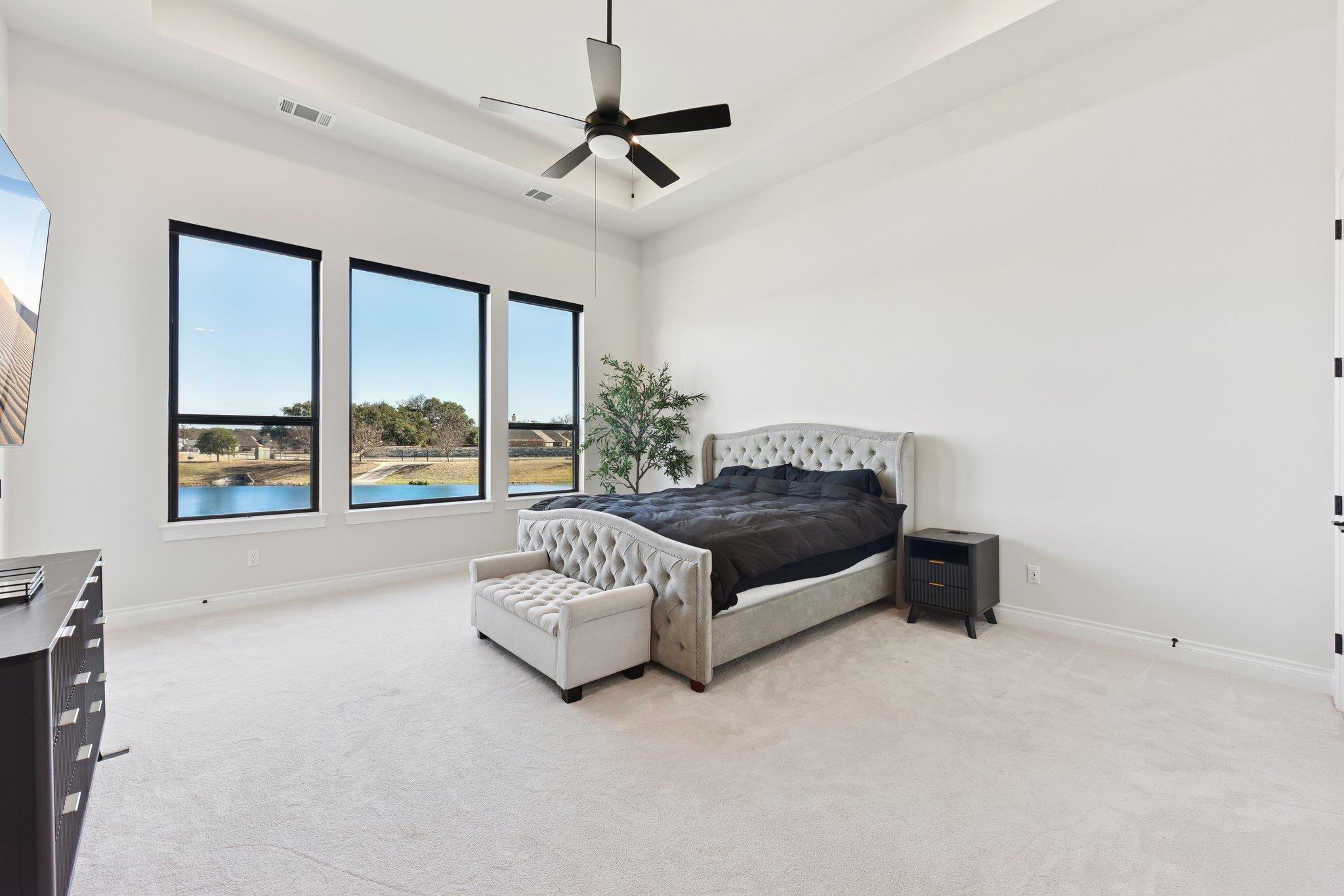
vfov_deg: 81.2
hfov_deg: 104.3
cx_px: 672
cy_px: 448
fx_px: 523
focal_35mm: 14
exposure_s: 1/100
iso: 800
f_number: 8
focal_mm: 14
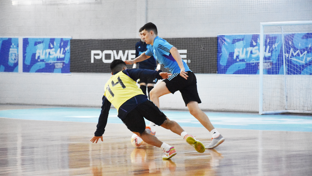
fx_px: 1175
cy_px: 91
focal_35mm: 142
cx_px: 156
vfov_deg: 8.5
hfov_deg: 15.1
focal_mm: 90
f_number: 5.6
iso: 6400
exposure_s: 1/1000
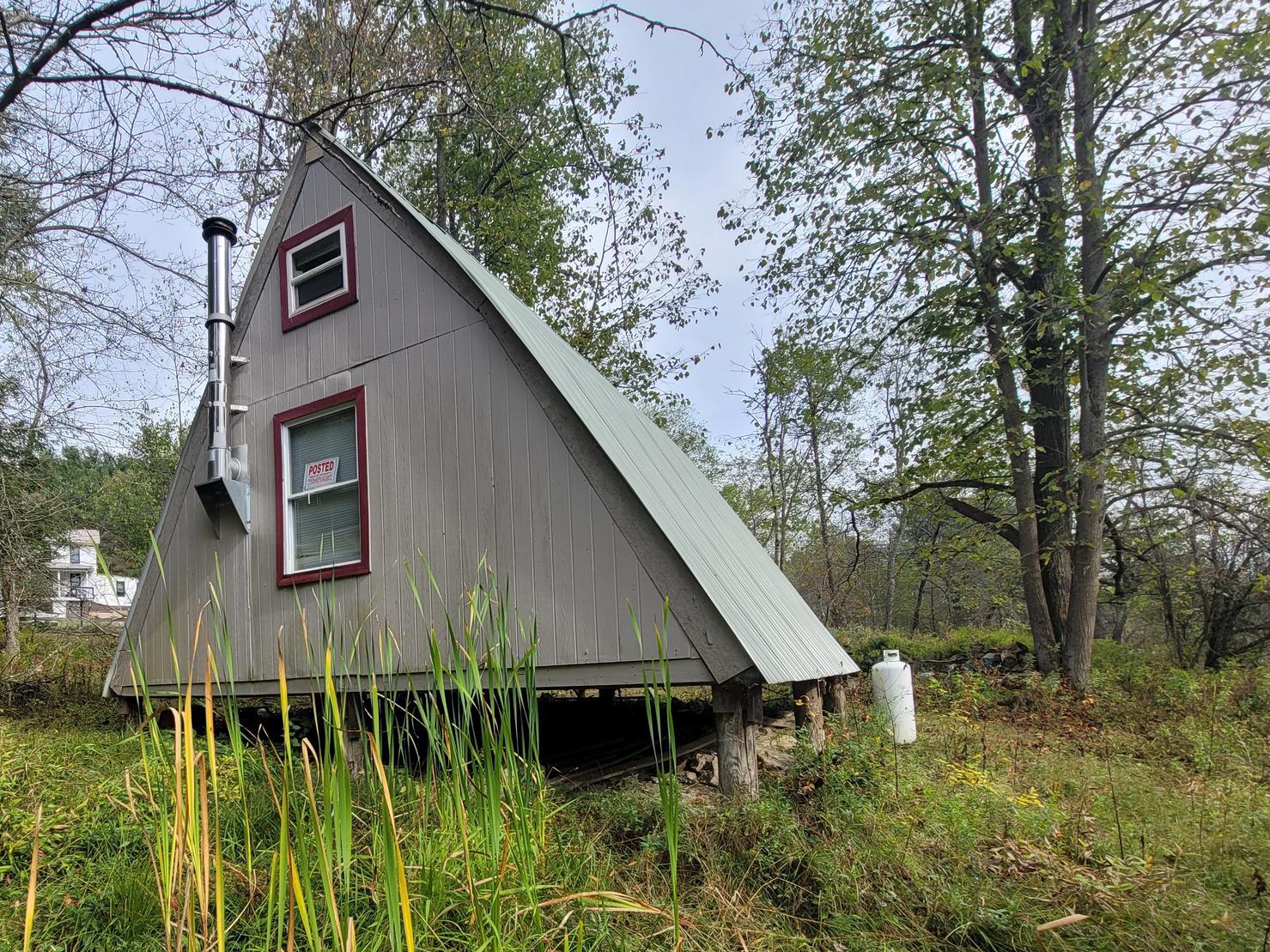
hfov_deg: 84.4
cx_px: 412
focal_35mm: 18
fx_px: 660
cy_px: 636
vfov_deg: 69.5
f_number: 2.2
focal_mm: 2.2
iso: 64
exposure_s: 1/816
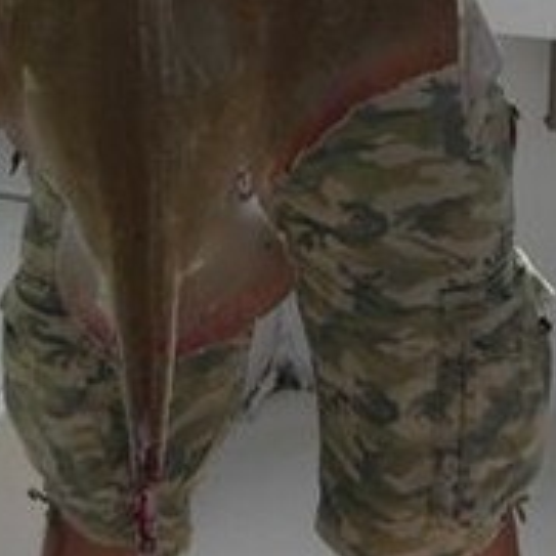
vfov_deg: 14.6
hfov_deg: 14.9
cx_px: 310
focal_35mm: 117
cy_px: -43
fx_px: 2126
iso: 80
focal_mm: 7.9
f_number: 4
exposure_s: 1/640
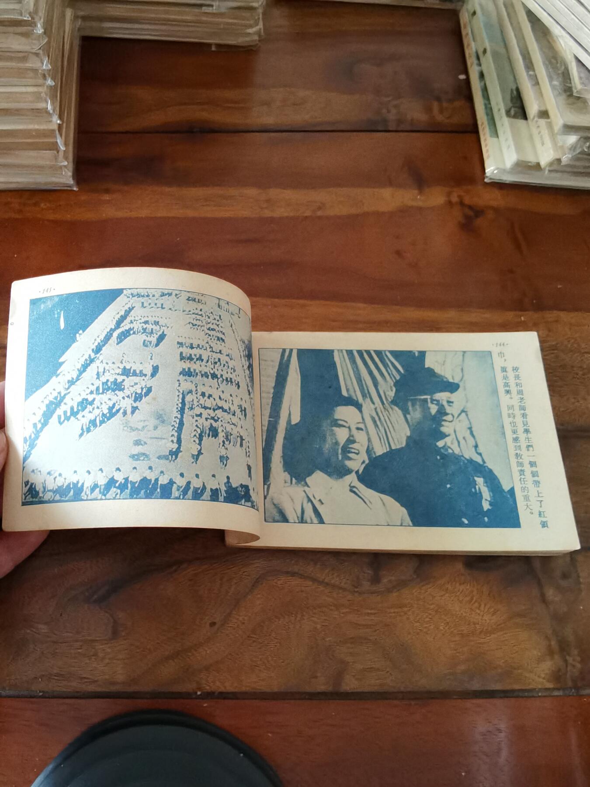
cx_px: 295
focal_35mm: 27
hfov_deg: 51.4
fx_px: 614
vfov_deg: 65.3
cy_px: 394
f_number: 2.2
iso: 500
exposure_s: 1/20
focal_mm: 2.26
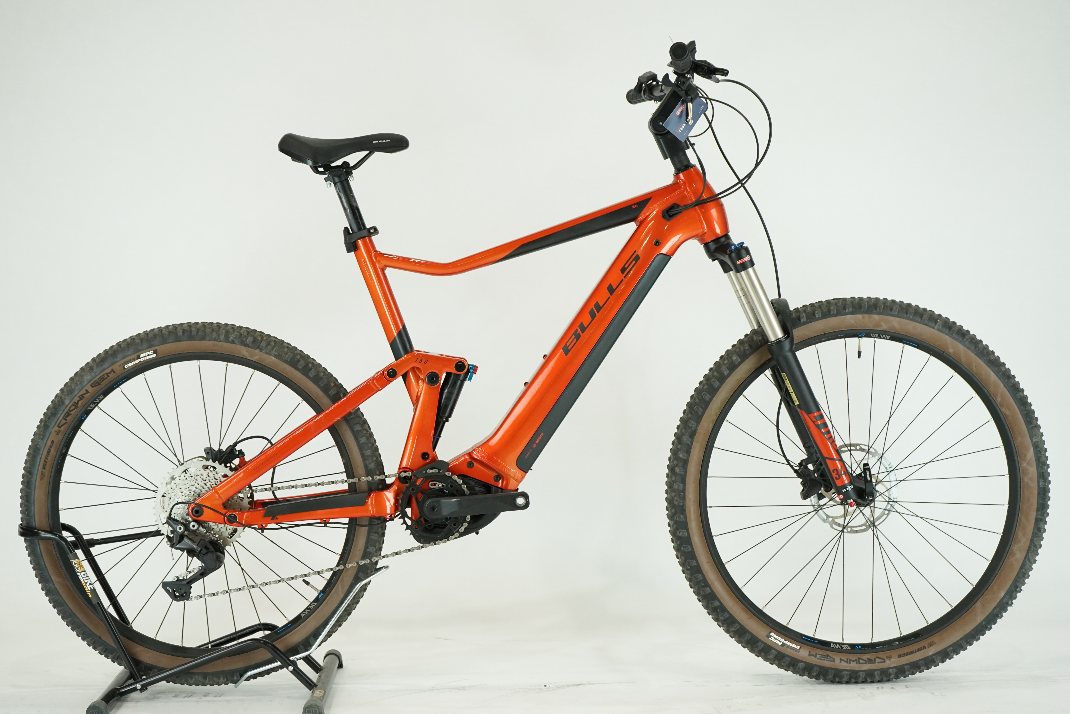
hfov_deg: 34.5
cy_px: 357
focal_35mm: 58
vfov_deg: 23.4
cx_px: 535
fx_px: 1724
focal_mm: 58
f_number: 6.3
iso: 1600
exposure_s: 1/200
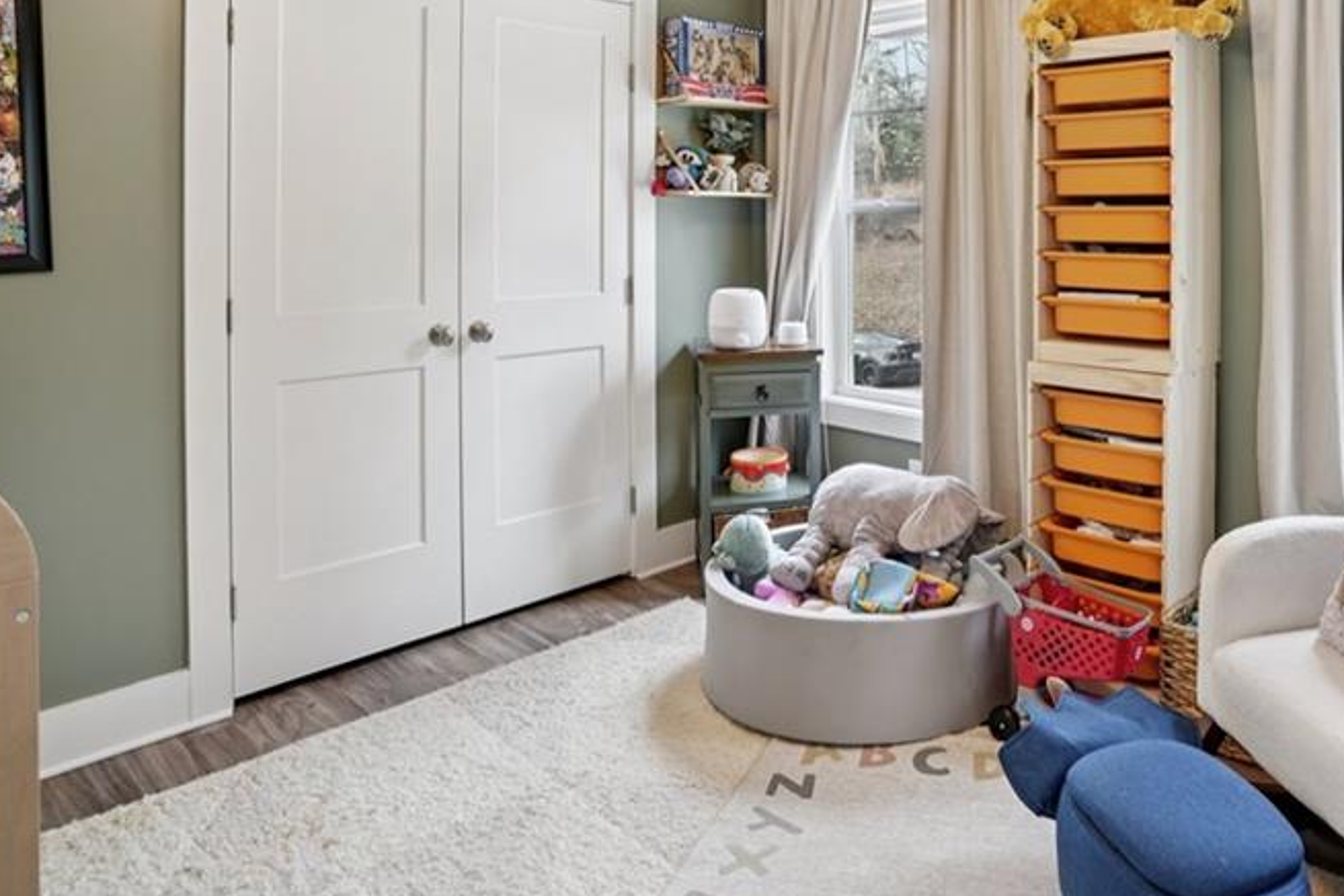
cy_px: 223
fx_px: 933
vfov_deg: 49.3
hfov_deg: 68.1
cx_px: 962
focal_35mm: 25
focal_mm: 16
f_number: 8
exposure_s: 1/6
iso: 400
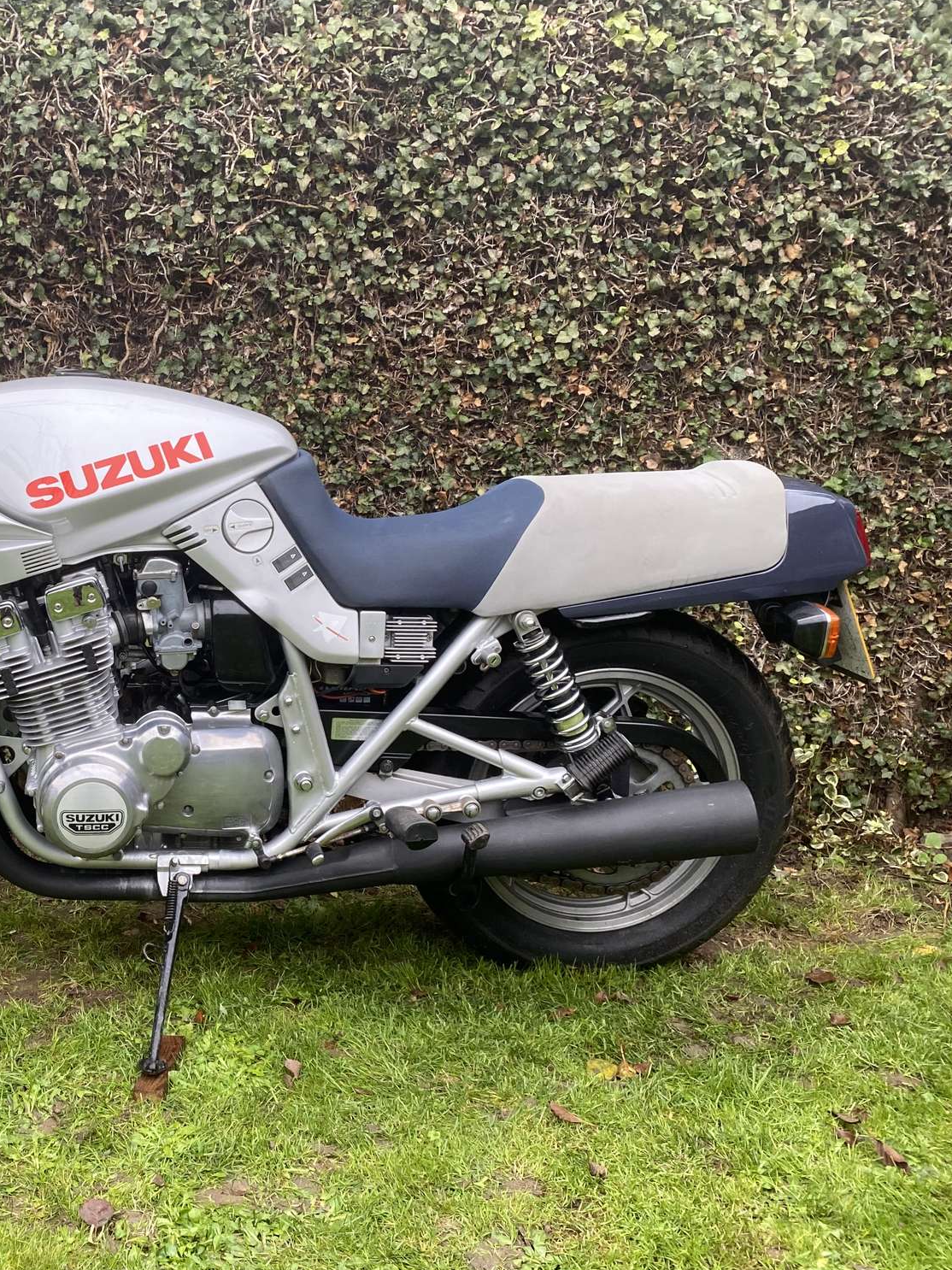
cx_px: 154
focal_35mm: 35
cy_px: 633
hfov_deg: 38.7
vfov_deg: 52.6
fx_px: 1284
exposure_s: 1/79
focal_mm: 4.25
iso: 125
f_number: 1.8
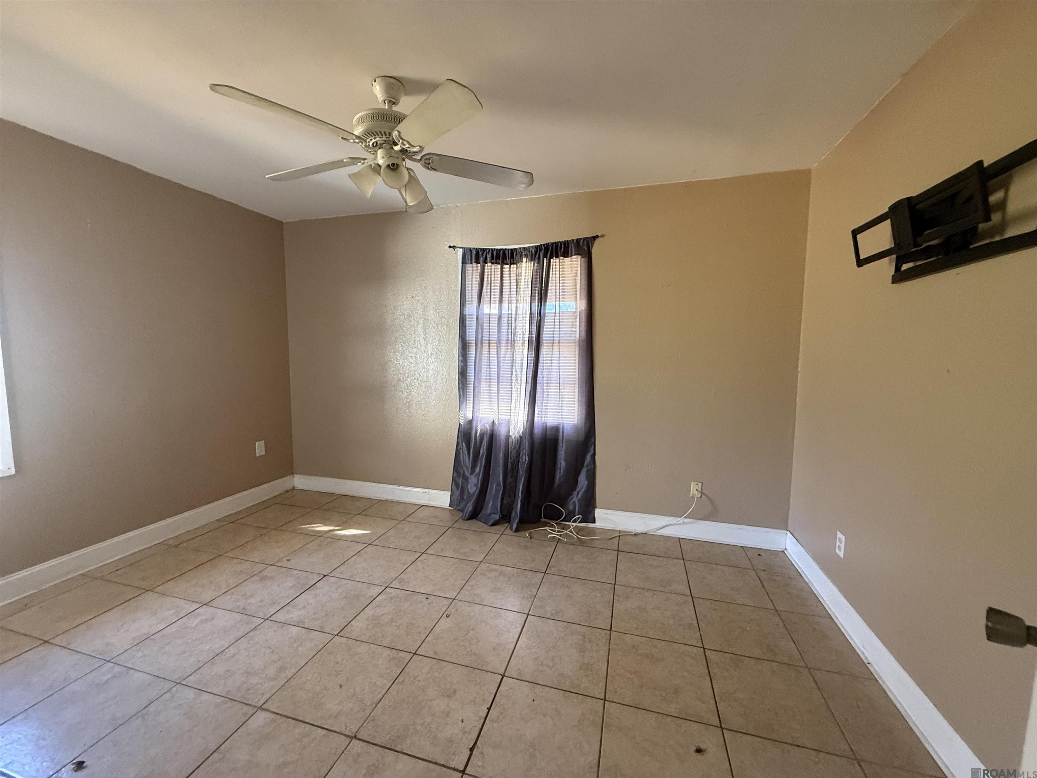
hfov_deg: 102.1
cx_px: 518
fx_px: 419
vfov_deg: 85.7
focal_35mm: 14
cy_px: 389
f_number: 2.2
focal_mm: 2.22
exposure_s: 1/63
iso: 320
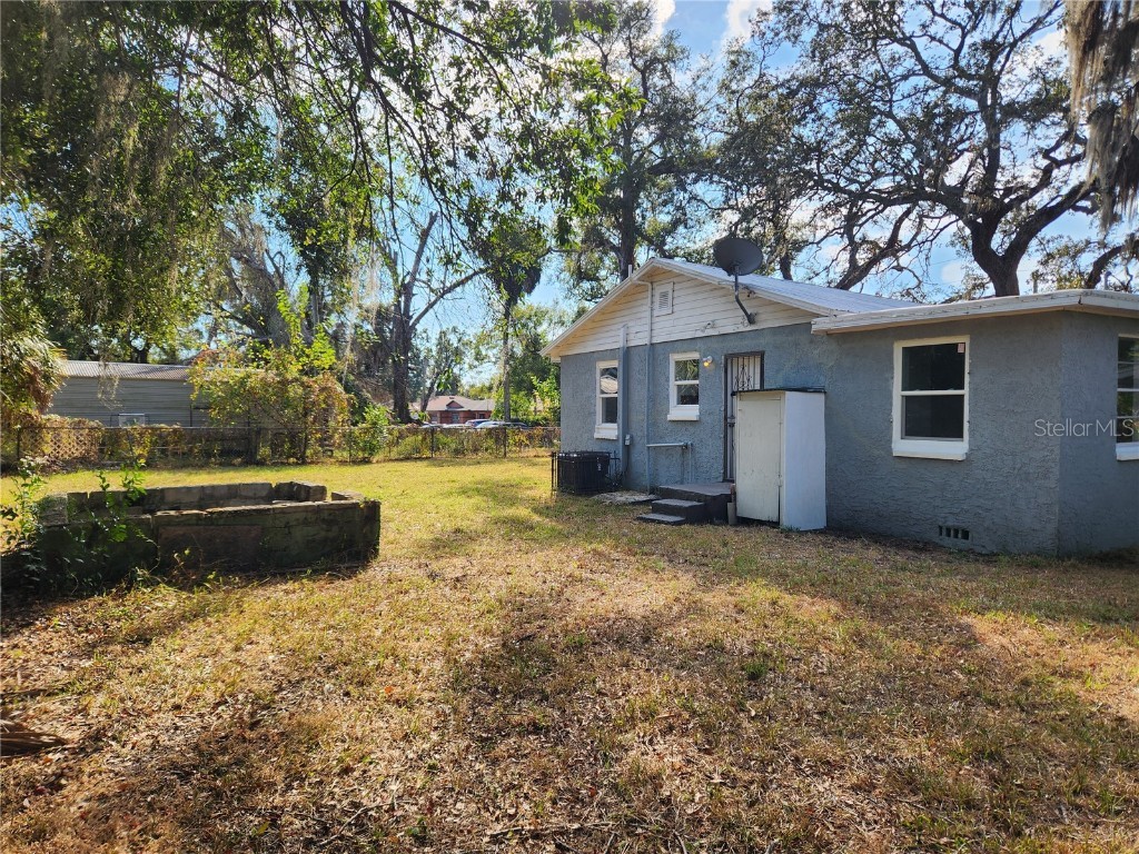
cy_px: 427
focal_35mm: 23
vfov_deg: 58.9
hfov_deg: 73.9
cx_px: 570
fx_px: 757
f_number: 1.8
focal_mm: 5.4
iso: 20
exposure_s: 1/952
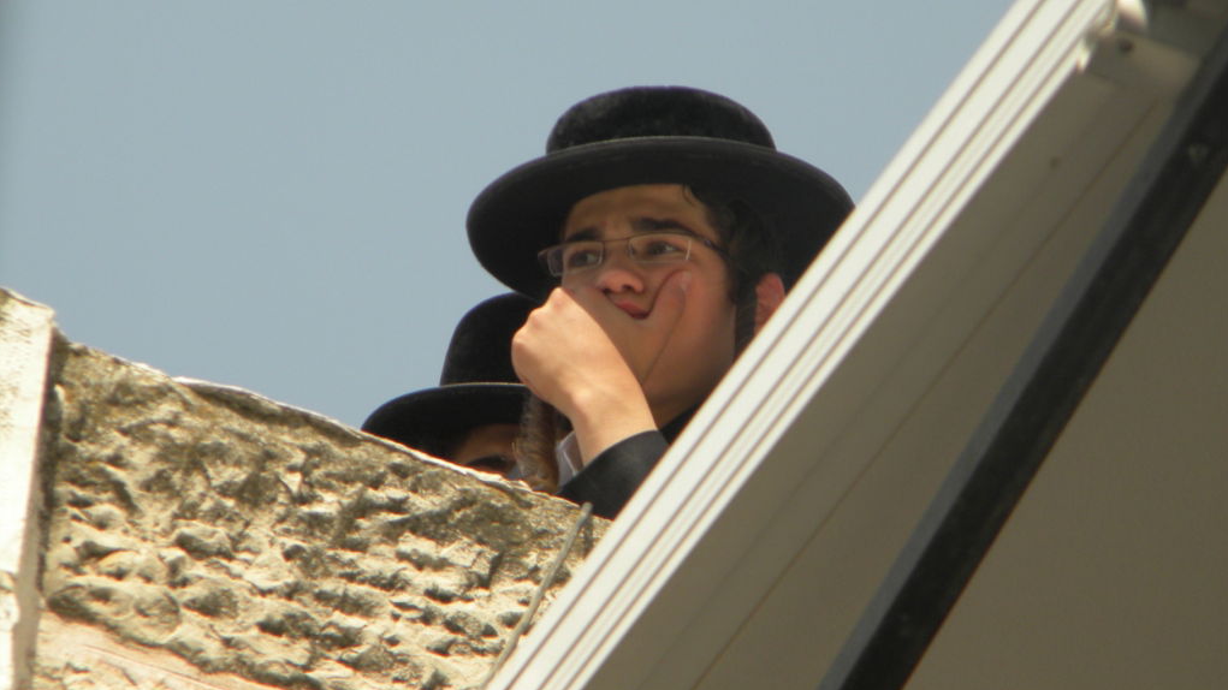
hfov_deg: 5.9
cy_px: 404
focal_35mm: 366
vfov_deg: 3.3
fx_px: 11916
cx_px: 615
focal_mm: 60.7
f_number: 5.4
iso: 80
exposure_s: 1/408
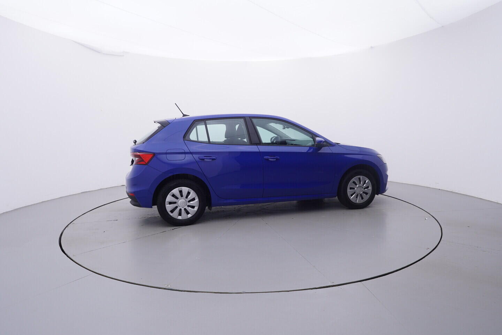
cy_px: 168
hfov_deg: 77.3
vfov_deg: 56.2
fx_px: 314
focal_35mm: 22
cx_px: 251
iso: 200
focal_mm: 15
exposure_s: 1/80
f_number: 5
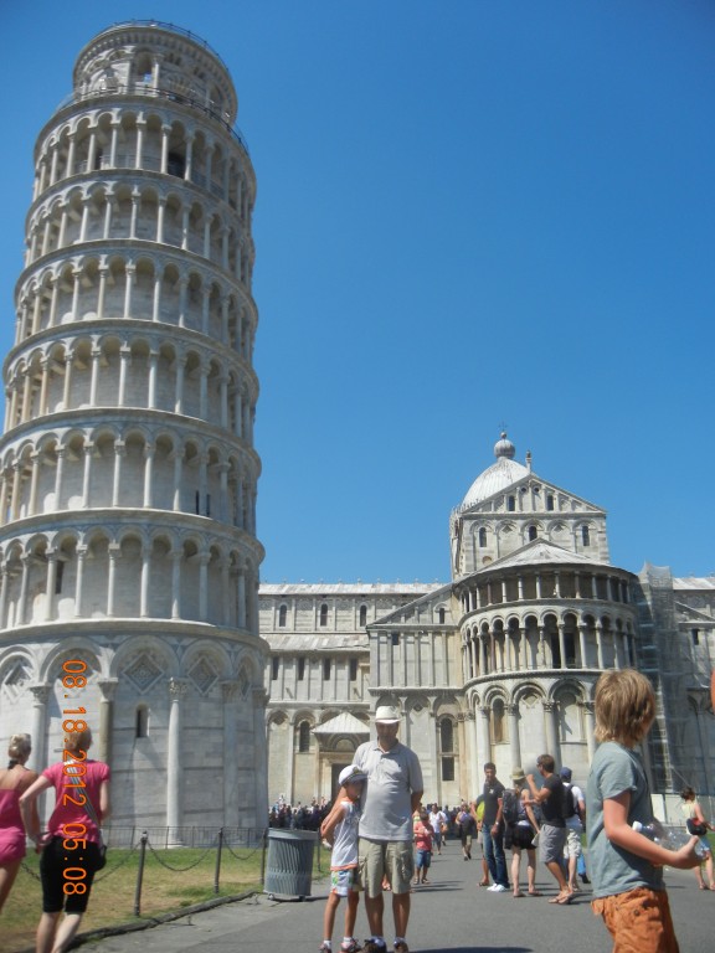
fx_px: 826
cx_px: 358
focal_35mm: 30
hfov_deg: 46.8
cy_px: 476
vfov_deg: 60.0
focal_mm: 5.4
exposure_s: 1/453
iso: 160
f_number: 7
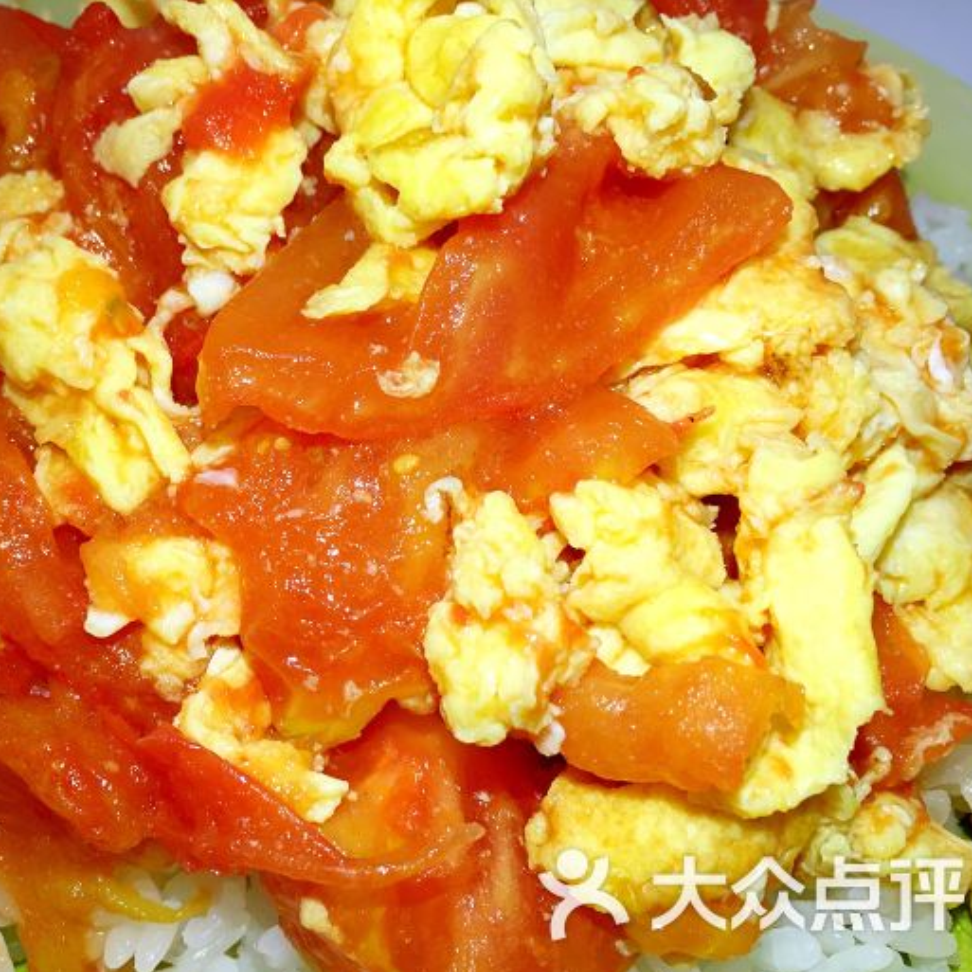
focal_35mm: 35
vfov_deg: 47.2
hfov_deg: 46.7
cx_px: 351
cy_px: 495
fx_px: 1112
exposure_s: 1/100
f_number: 2.2
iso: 50
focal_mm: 4.15
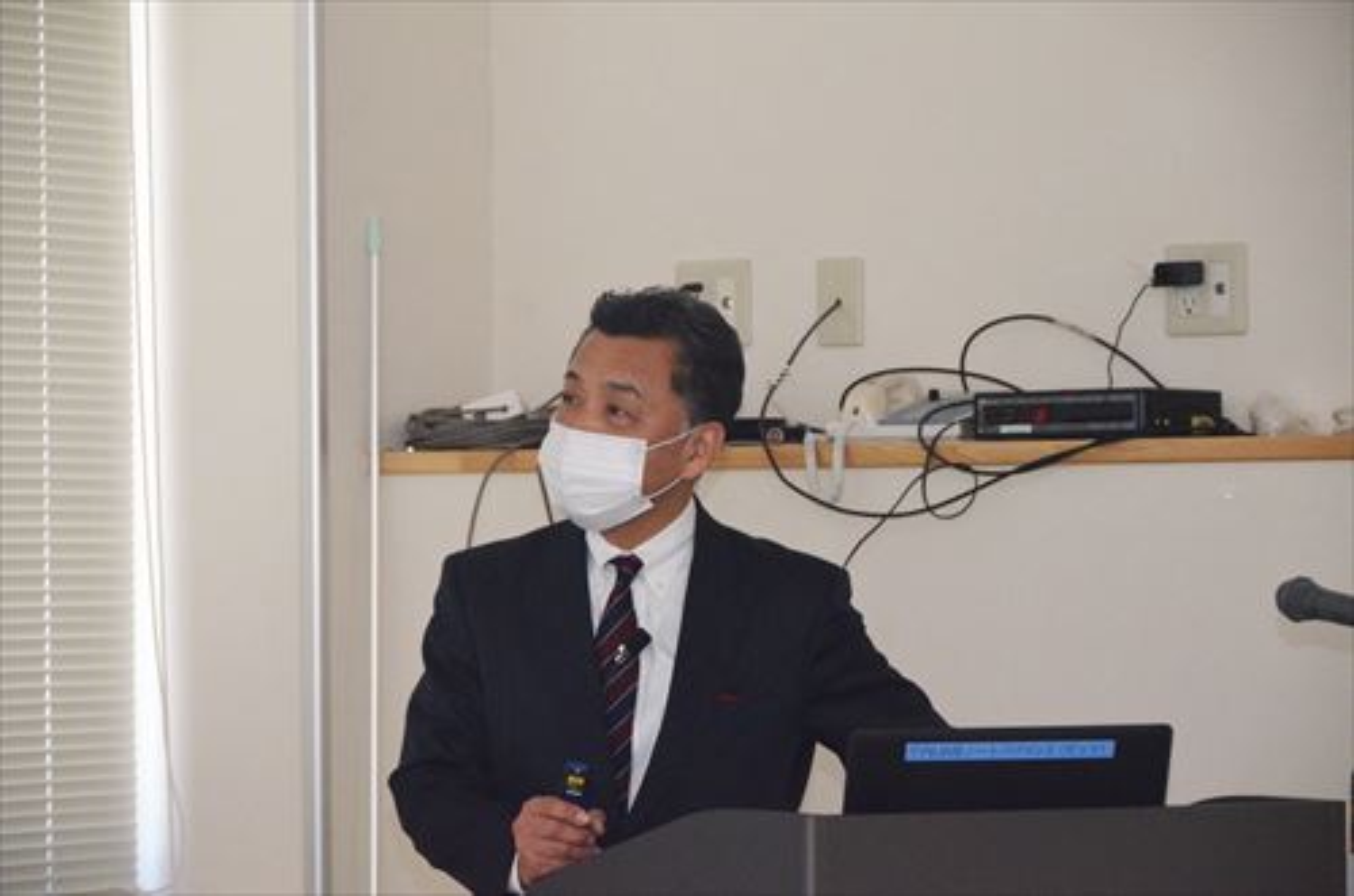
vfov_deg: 8.7
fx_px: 5911
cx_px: 677
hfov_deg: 13.1
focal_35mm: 158
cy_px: 448
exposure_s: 1/1000
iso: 3200
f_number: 5.3
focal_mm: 105
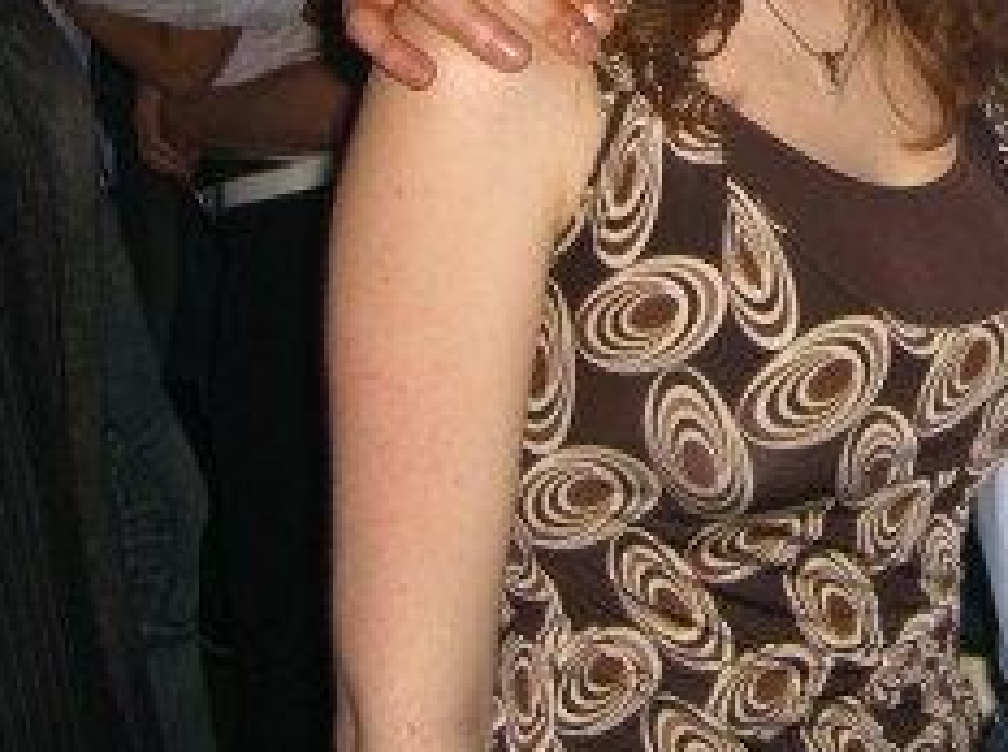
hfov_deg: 19.4
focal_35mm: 98
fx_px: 2849
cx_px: 1064
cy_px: -173
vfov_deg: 14.5
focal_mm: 7.9
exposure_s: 1/60
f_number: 2.8
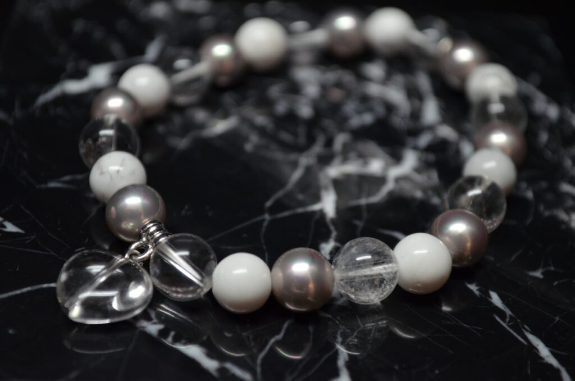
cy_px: 190
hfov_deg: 27.0
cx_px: 288
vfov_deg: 18.1
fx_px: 1195
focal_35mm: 75
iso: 800
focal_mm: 50
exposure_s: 1/125
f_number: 5.6
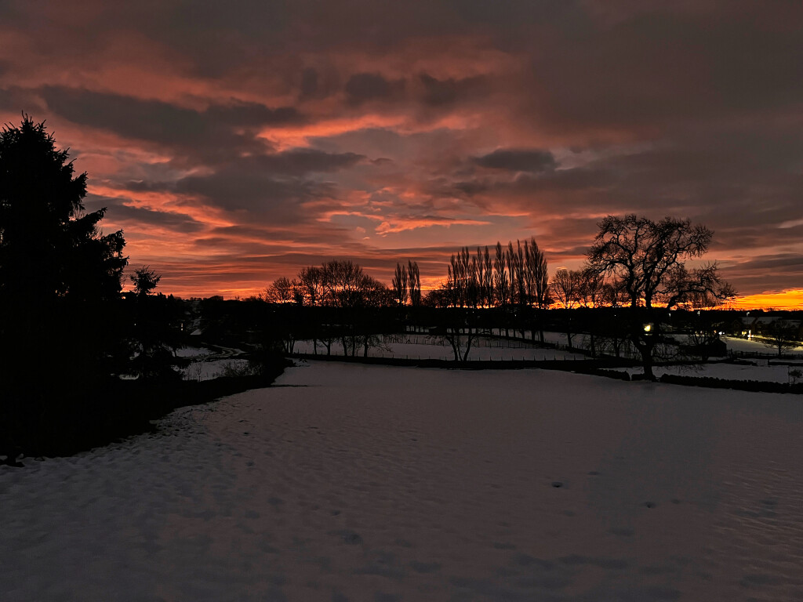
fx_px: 603
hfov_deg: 67.3
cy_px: 301
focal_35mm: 26
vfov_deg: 53.1
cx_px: 402
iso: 500
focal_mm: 5.1
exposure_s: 1/33
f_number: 1.6
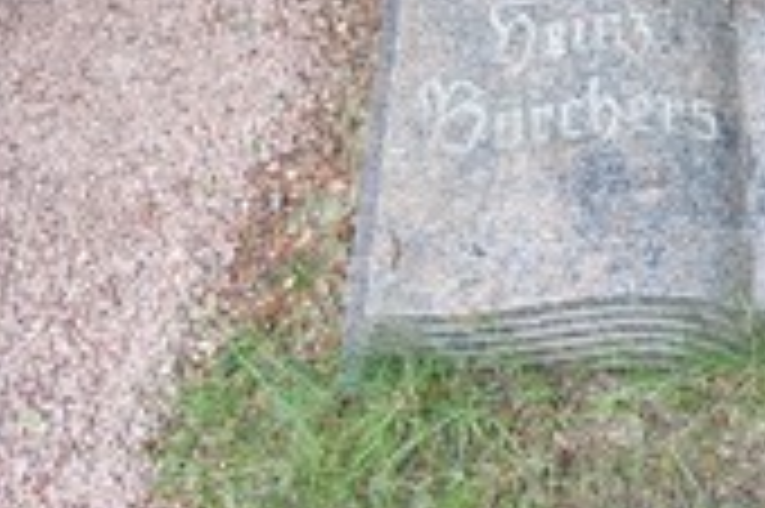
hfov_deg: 24.4
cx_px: 670
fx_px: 1720
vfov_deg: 16.4
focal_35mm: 81
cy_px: -36
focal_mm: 20
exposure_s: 1/250
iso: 1250
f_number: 4
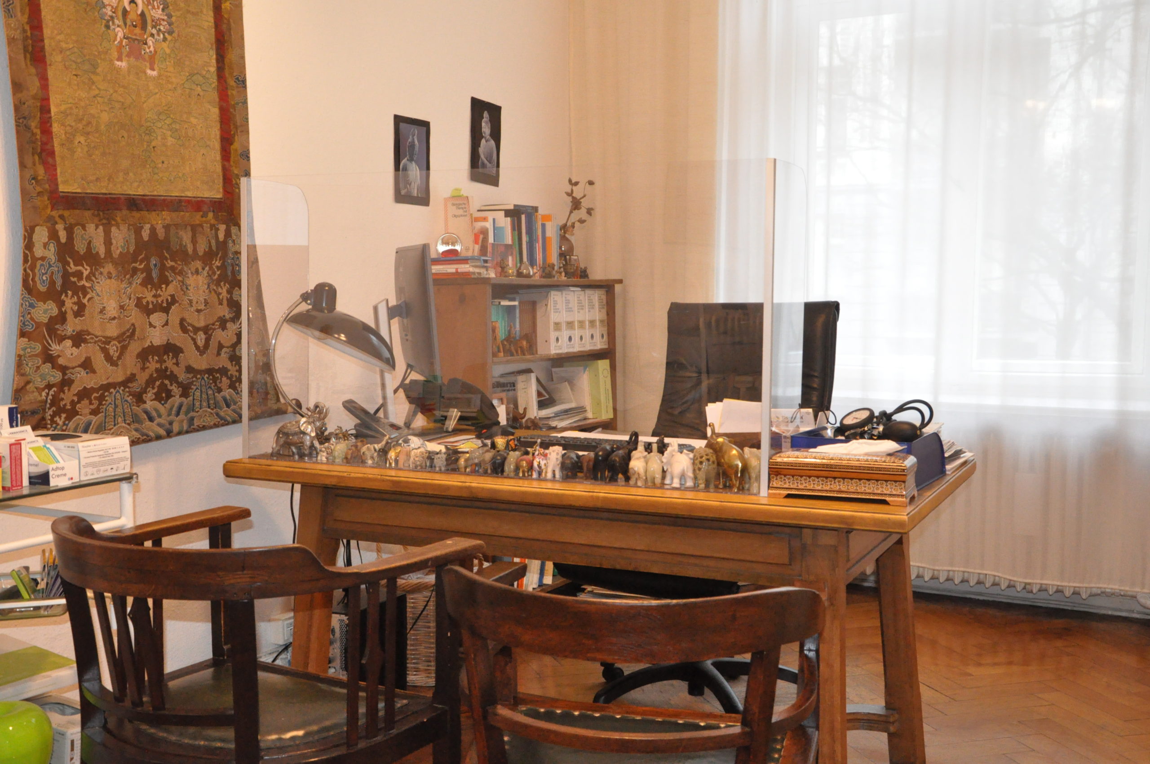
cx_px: 575
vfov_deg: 34.1
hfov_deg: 49.6
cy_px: 382
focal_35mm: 39
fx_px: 1244
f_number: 5.6
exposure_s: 1/80
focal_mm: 26
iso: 3200
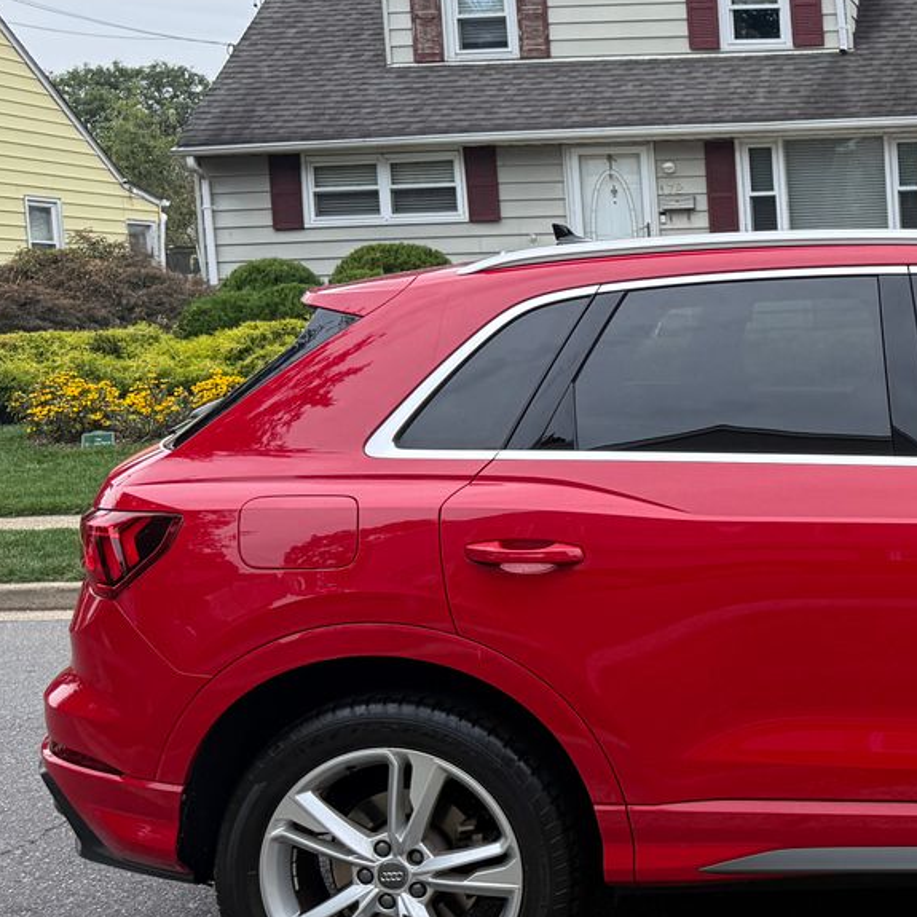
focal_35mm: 59
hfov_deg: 25.8
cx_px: 1115
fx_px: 1768
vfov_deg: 29.1
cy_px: 424
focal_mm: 6.76
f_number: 1.78
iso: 100
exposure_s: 1/491
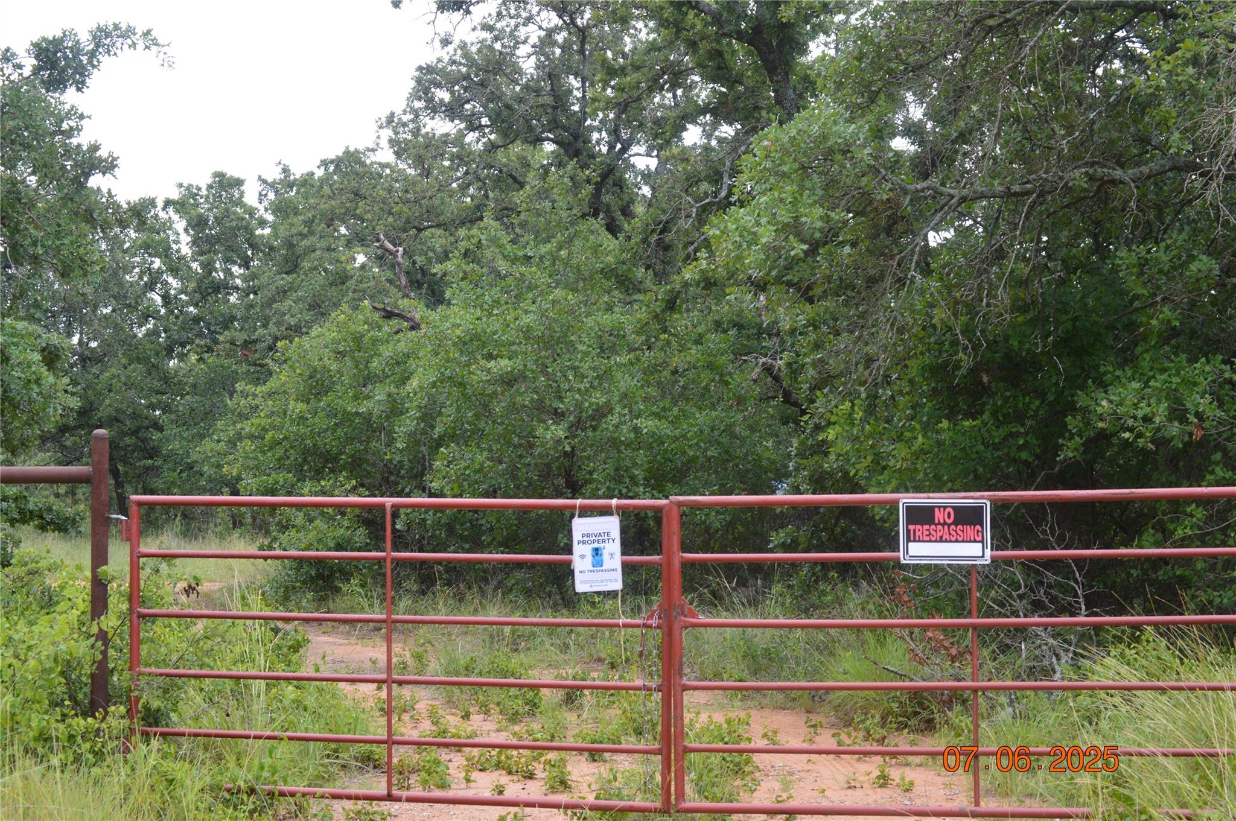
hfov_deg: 24.6
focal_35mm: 82
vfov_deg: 16.5
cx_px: 618
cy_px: 410
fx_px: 2830
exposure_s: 1/200
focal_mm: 55
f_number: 10
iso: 400
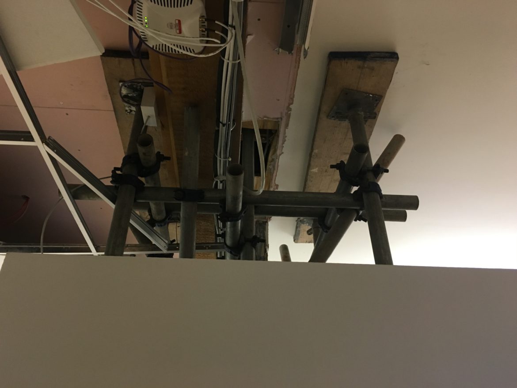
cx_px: 258
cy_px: 194
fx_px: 433
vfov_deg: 48.2
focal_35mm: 29
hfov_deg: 61.6
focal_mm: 4.15
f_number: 2.2
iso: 160
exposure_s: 1/33
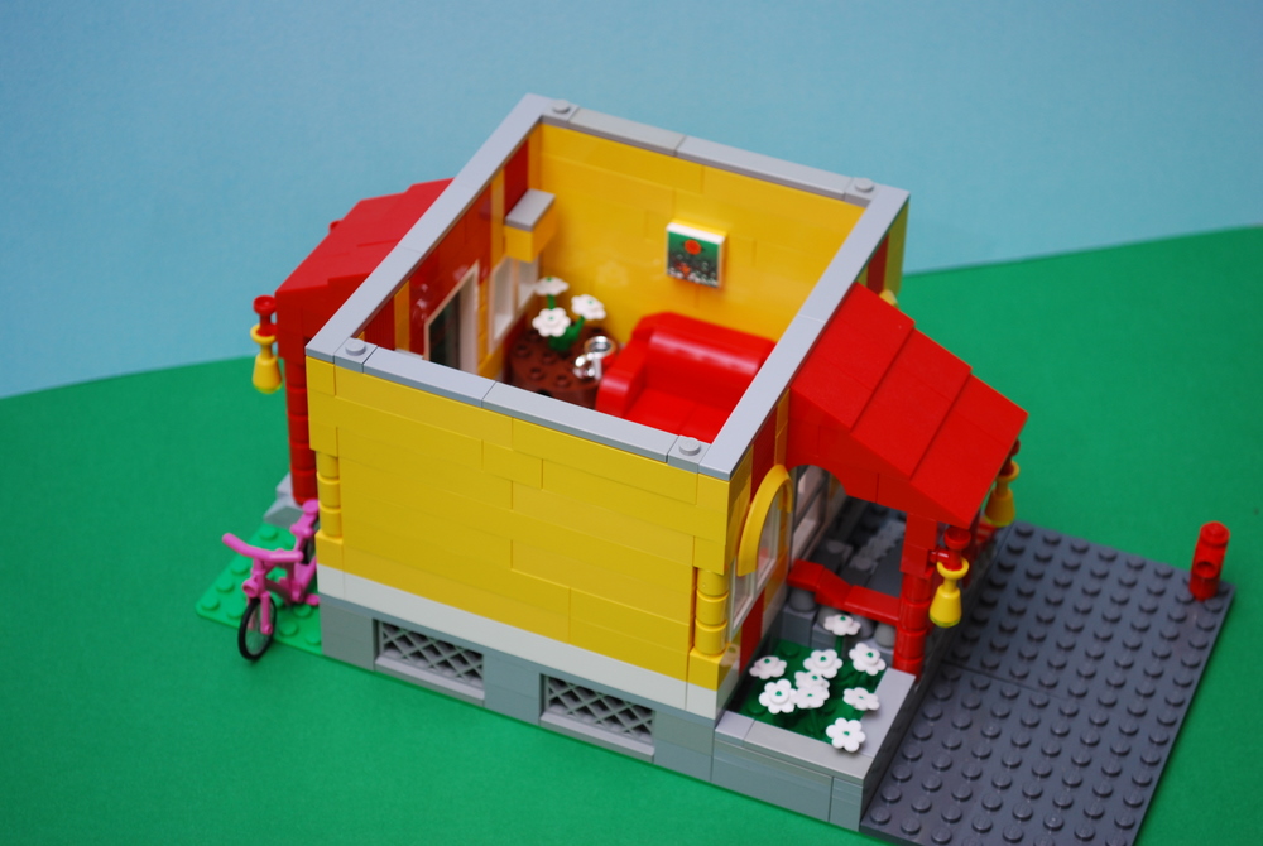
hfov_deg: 24.6
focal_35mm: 82
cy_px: 423
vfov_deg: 16.6
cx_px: 632
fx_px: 2899
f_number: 5.6
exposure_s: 1/60
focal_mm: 55
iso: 200
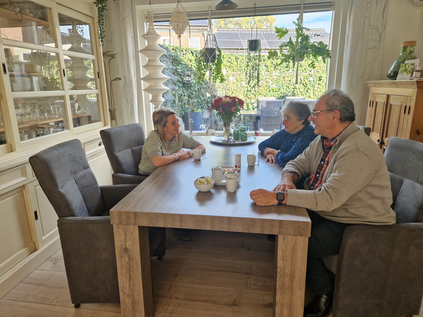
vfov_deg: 58.9
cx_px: 212
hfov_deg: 73.9
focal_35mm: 23
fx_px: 281
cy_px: 158
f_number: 1.8
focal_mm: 5.4
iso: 100
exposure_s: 1/180
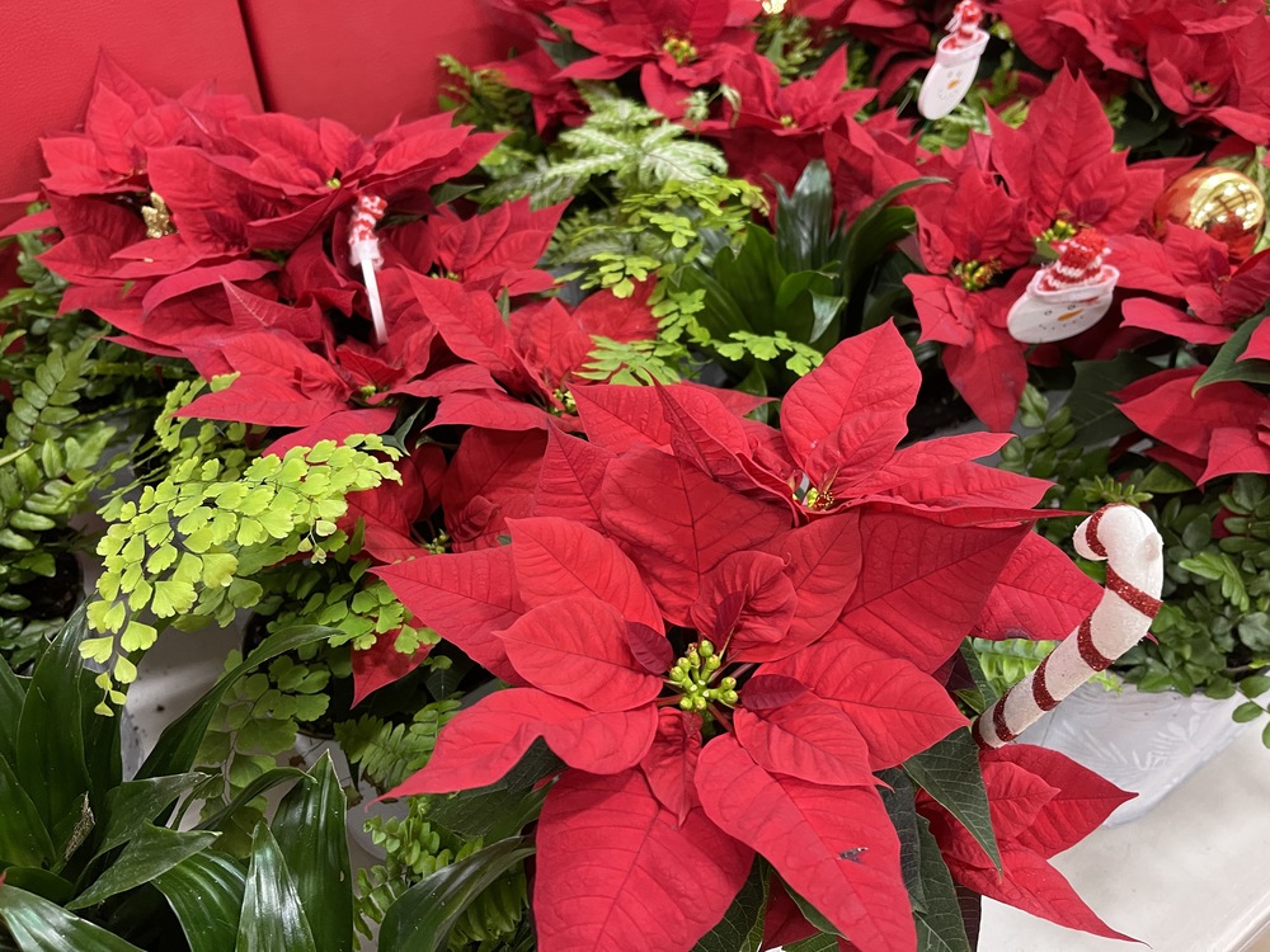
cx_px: 635
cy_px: 476
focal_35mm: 26
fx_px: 954
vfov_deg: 53.1
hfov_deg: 67.3
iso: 500
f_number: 1.6
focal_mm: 5.1
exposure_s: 1/40
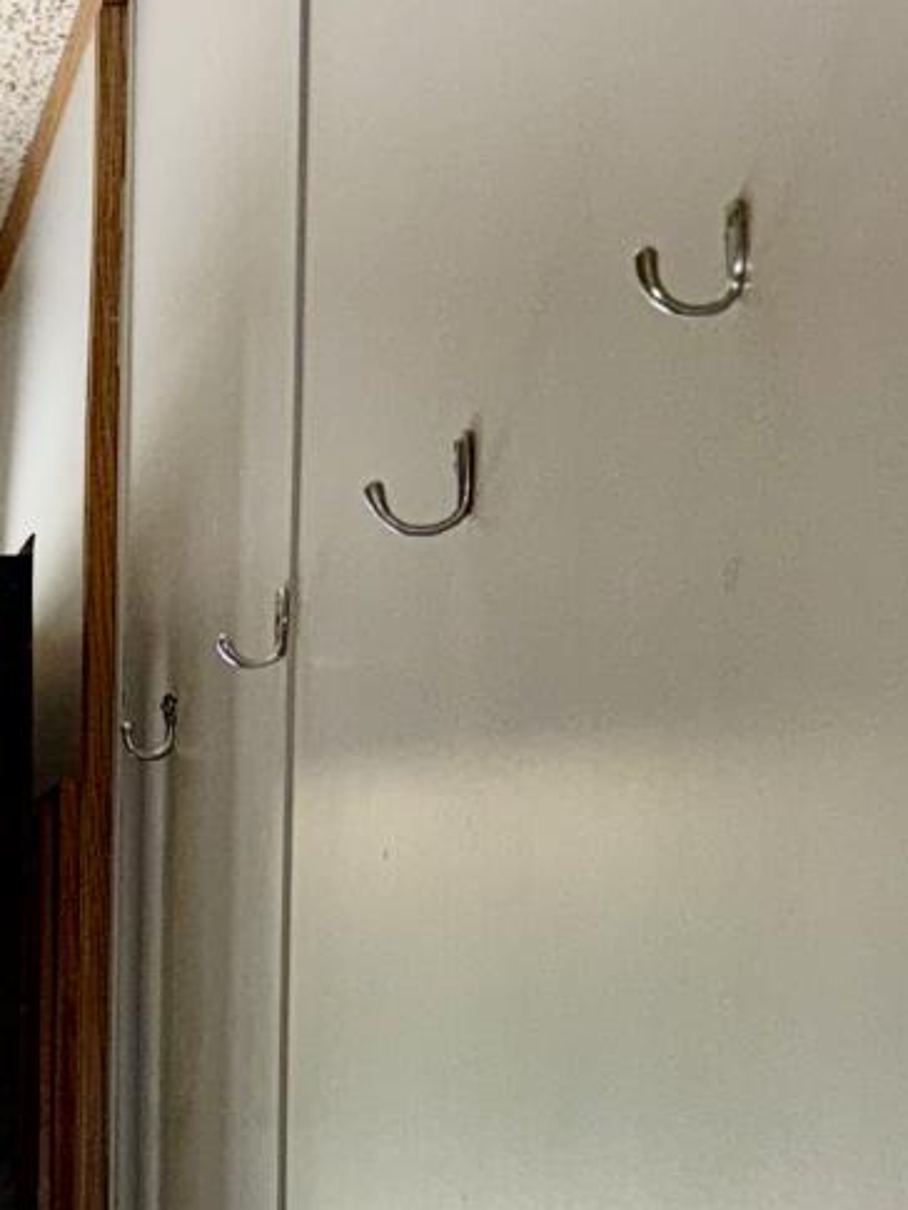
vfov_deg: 18.9
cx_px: -484
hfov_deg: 13.9
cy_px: 1395
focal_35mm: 99
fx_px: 3461
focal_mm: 6.76
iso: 100
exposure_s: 1/233
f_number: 1.78
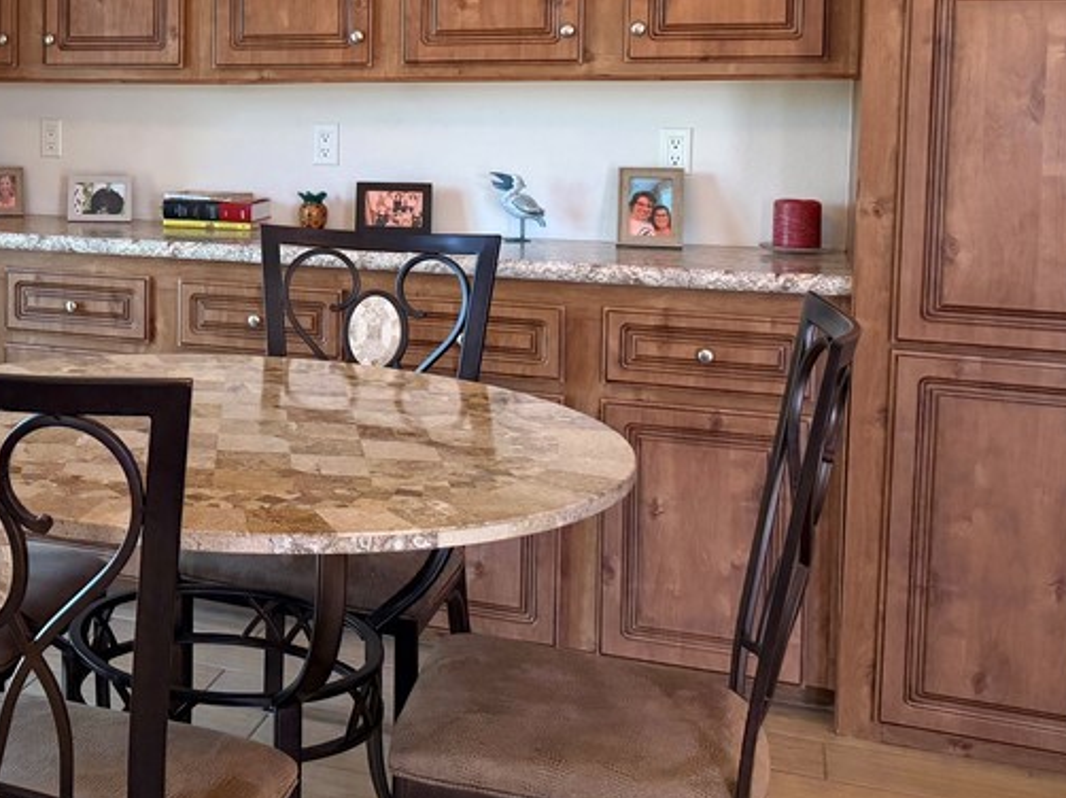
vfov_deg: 29.0
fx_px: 1508
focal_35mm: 49
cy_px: 166
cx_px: 6
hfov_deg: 35.3
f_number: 1.78
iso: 80
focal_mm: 6.76
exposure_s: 1/224
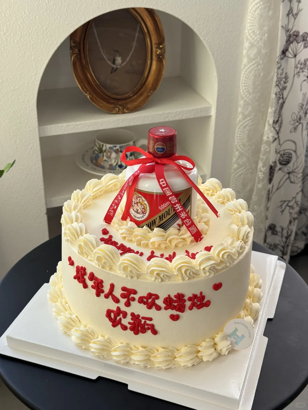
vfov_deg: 39.7
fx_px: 569
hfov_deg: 30.3
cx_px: 154
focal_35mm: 48
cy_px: 205
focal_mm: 6.76
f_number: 1.78
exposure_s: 1/604
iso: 64
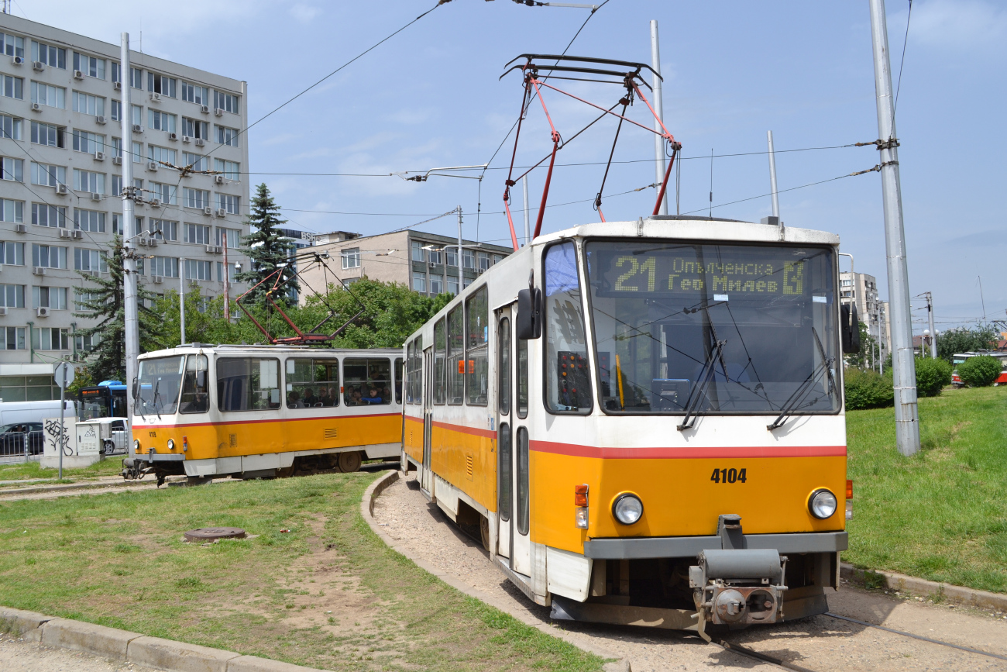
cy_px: 336
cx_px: 504
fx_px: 923
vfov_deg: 40.0
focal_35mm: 33
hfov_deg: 57.2
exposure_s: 1/400
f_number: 8
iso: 160
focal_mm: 22
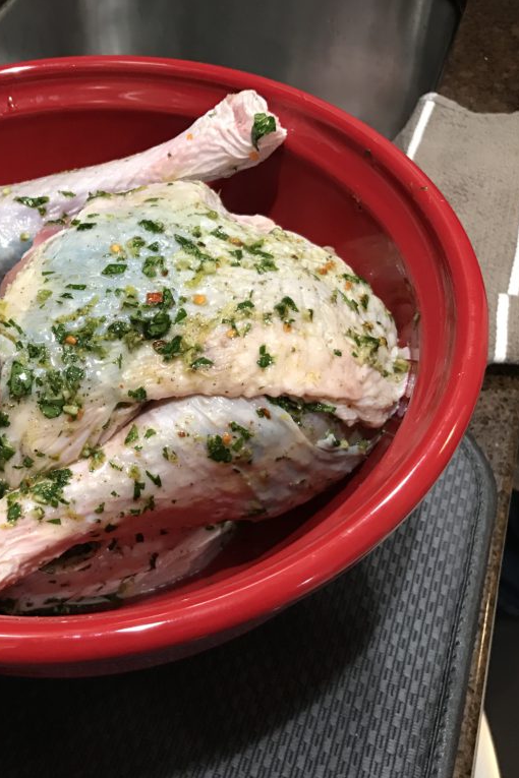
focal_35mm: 39
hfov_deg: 33.4
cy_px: 388
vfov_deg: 49.6
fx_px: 843
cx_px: 118
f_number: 1.8
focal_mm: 3.99
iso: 50
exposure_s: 1/15
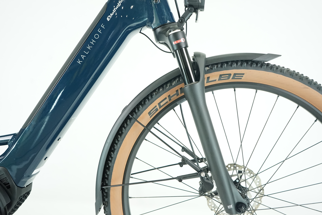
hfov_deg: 60.3
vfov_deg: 42.3
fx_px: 277
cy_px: 108
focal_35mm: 31
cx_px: 161
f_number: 5
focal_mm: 31
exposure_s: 1/200
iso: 3200
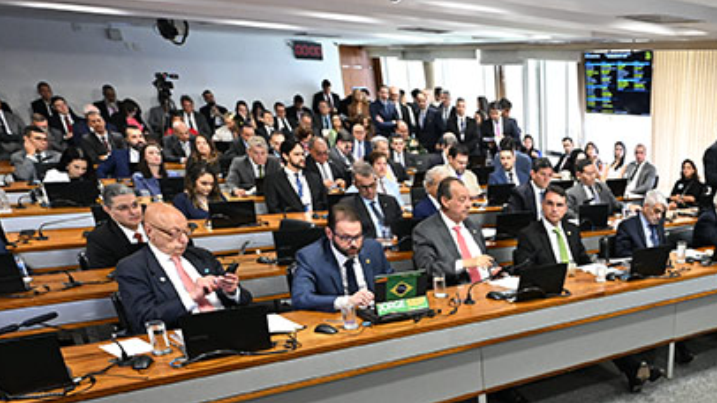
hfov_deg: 53.5
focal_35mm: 31
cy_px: 385
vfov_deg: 34.9
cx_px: 666
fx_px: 589
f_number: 3.2
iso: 2000
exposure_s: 1/100
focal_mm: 14
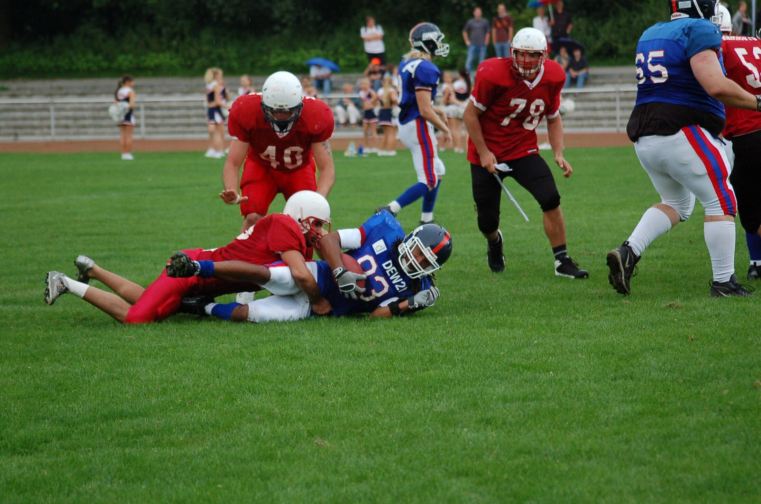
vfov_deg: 8.3
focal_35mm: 165
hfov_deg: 12.5
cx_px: 380
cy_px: 252
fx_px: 3481
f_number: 4.2
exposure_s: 1/500
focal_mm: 110
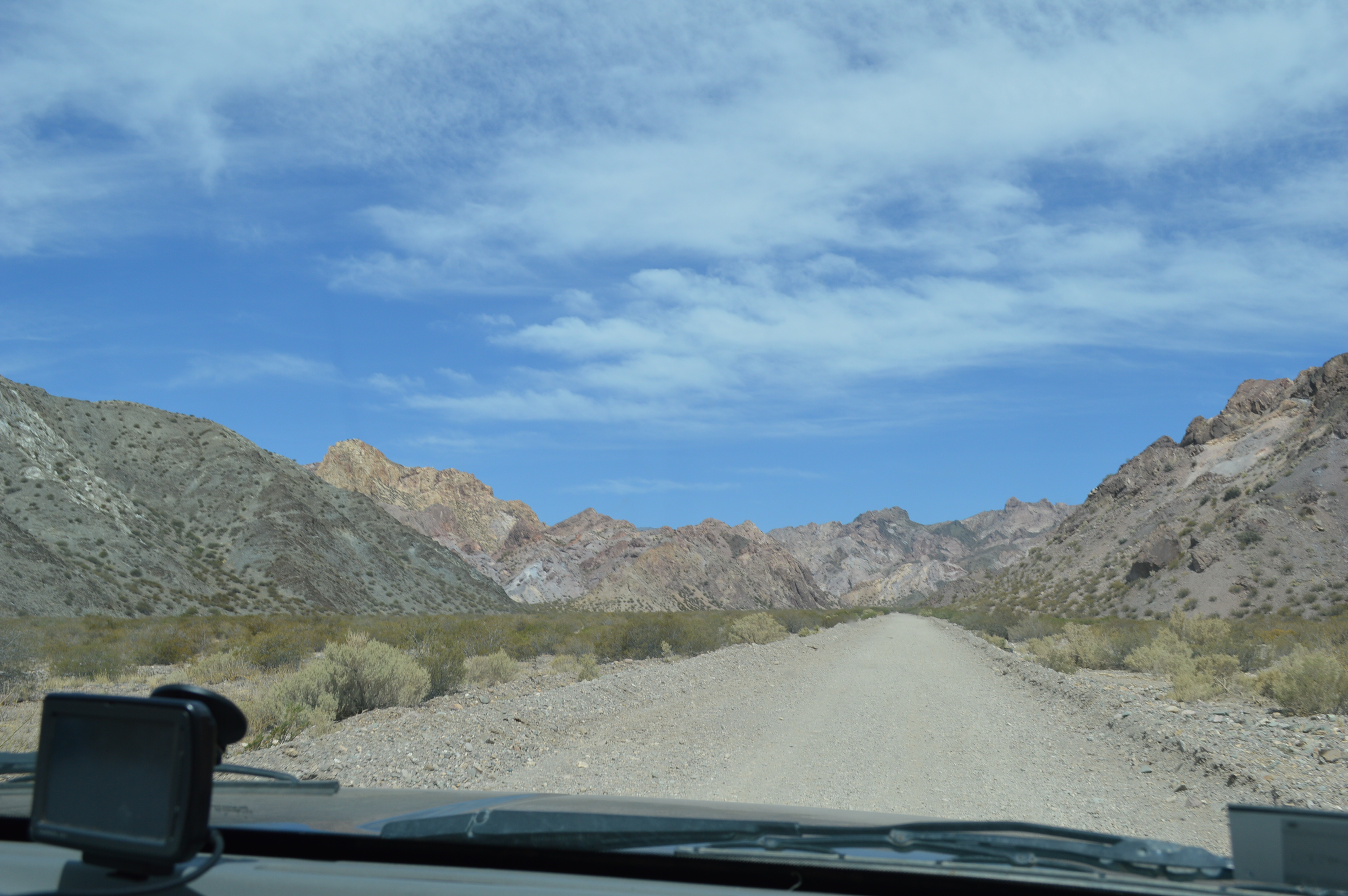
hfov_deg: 53.2
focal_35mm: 36
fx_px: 1347
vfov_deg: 36.8
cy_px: 448
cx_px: 674
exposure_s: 1/320
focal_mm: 24
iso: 100
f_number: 9
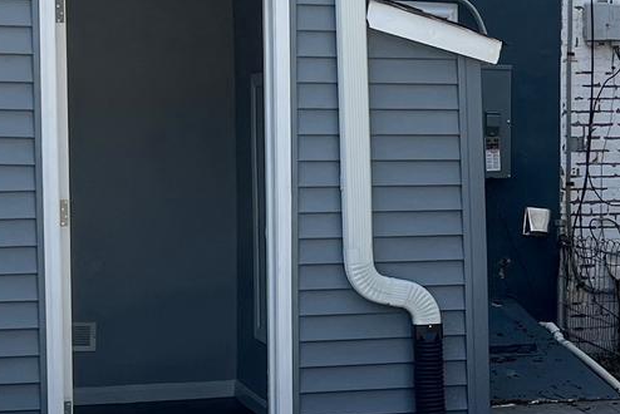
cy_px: 218
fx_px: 1930
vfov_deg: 12.2
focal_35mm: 112
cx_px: 587
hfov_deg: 17.9
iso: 50
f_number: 1.5
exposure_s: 1/1838
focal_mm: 5.7
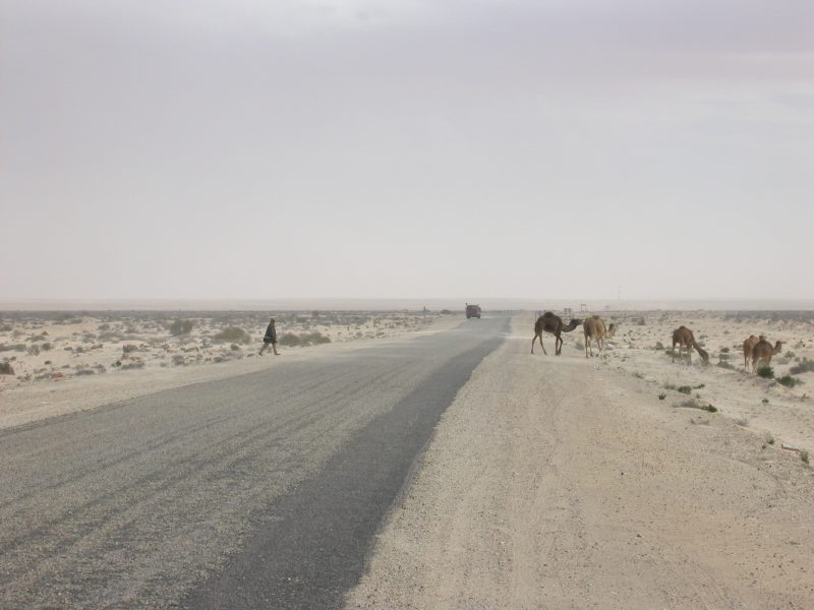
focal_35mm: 127
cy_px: 305
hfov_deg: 15.5
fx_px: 2986
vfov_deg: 11.7
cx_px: 407
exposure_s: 1/394
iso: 100
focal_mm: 26.4
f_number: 8.2
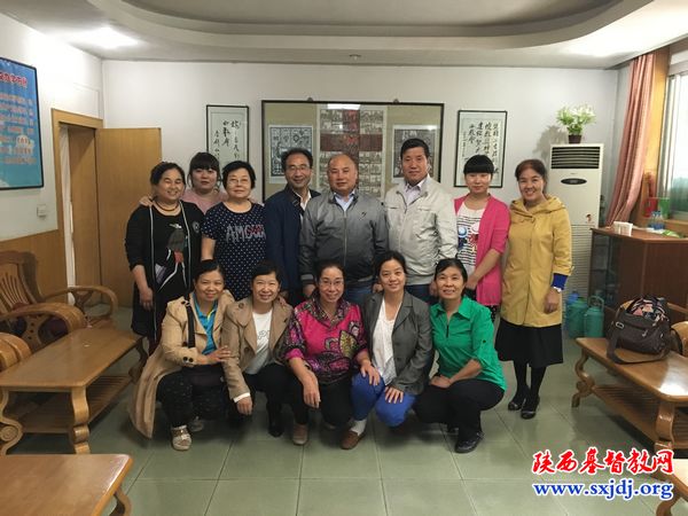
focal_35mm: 29
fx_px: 576
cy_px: 258
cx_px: 344
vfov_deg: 48.2
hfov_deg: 61.7
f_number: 2.2
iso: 200
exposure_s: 1/25
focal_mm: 4.15
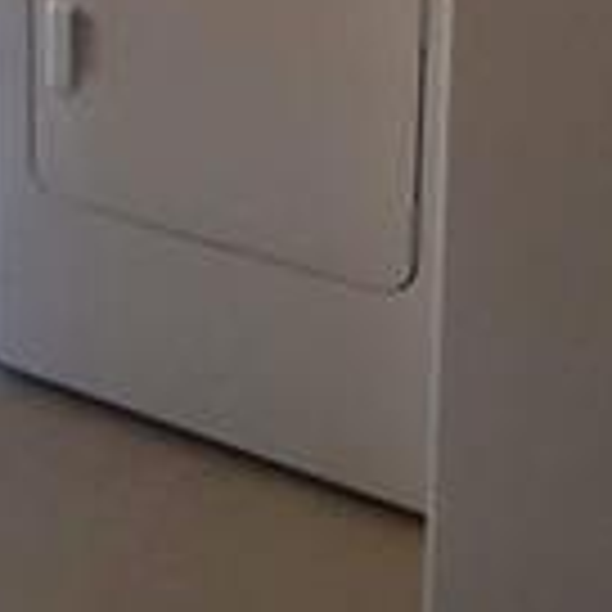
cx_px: 202
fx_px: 1300
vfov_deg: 21.5
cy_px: -346
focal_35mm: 65
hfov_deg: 26.3
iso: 320
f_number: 2.2
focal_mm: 1.8
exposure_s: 1/60
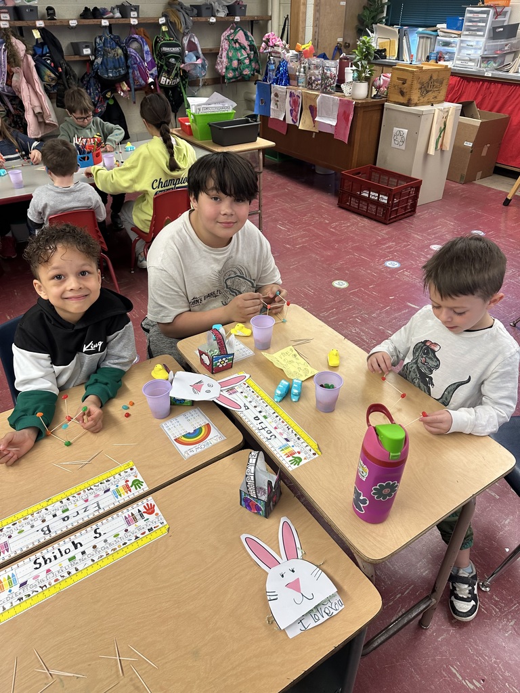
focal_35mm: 24
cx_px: 260
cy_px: 346
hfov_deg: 56.8
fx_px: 481
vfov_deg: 71.6
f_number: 1.78
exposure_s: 1/60
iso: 125
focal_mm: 6.86
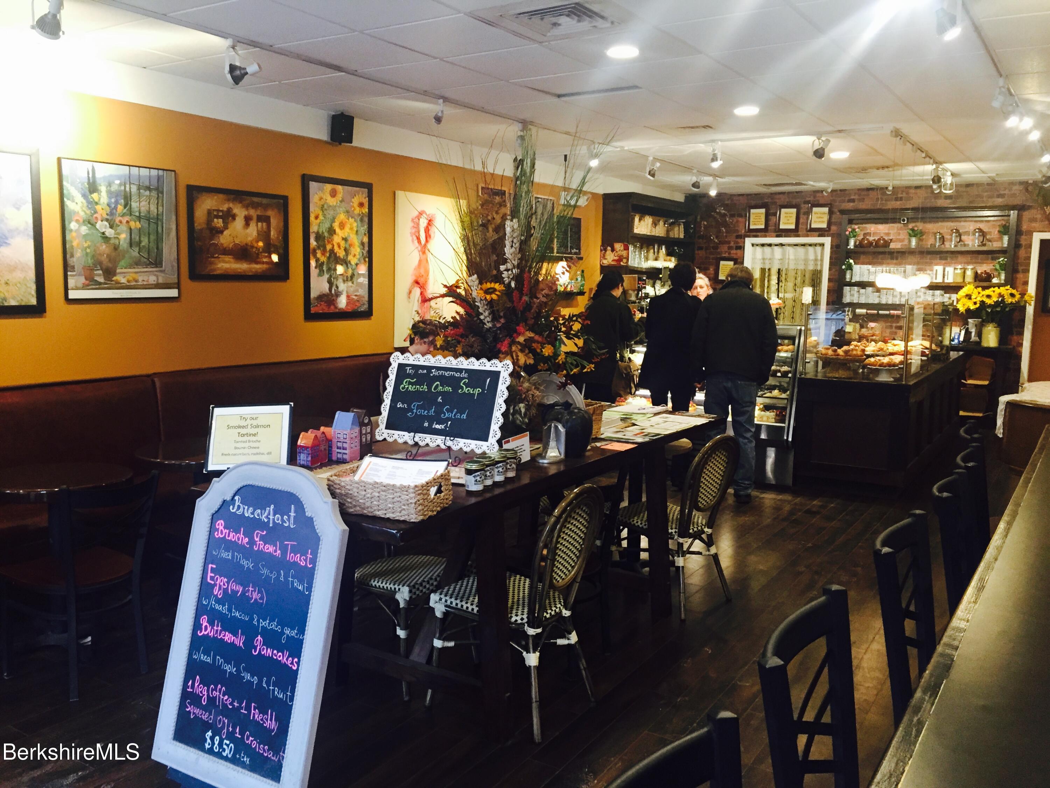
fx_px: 880
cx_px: 525
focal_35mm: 29
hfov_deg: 61.7
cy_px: 394
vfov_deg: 48.2
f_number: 2.2
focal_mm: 4.15
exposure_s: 1/30
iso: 160
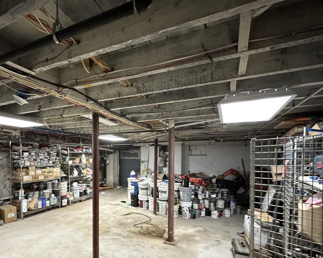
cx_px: 118
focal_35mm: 20
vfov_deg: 66.9
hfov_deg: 78.7
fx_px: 191
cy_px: 163
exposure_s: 1/60
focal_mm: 2.22
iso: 400
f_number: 2.2
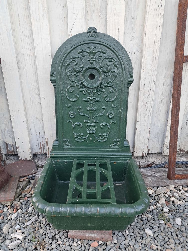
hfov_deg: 51.4
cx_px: 94
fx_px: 196
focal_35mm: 27
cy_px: 126
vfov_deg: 65.3
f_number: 1.8
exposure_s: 1/50
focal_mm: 4
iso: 125
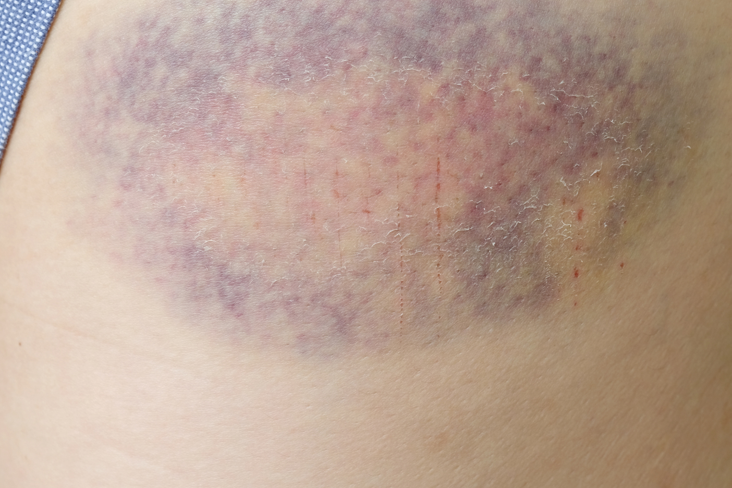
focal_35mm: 136
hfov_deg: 15.1
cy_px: 131
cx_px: 403
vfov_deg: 10.1
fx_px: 2765
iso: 200
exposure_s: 1/14
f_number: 8
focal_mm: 60
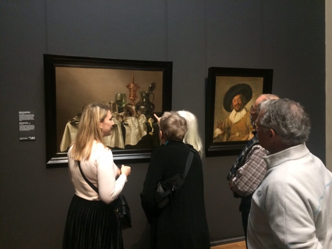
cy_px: 124
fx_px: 278
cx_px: 166
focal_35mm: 29
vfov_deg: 48.2
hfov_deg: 61.7
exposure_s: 1/17
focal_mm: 4.15
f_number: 2.2
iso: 250
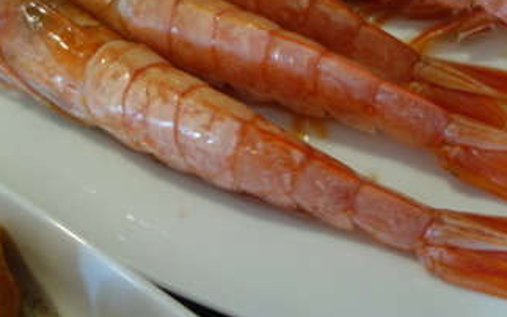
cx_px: 265
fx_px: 732
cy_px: 5
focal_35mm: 53
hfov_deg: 38.2
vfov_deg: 23.5
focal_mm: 10.4
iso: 125
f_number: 1.8
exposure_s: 1/30
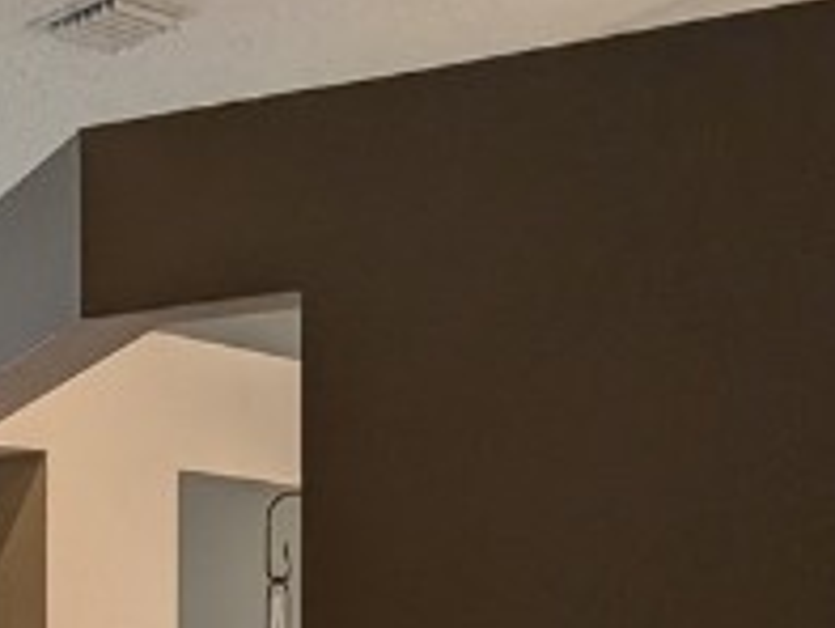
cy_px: 1107
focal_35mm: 140
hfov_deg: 13.2
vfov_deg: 10.1
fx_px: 3379
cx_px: -454
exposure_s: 1/120
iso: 107
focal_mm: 4.38
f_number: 1.73
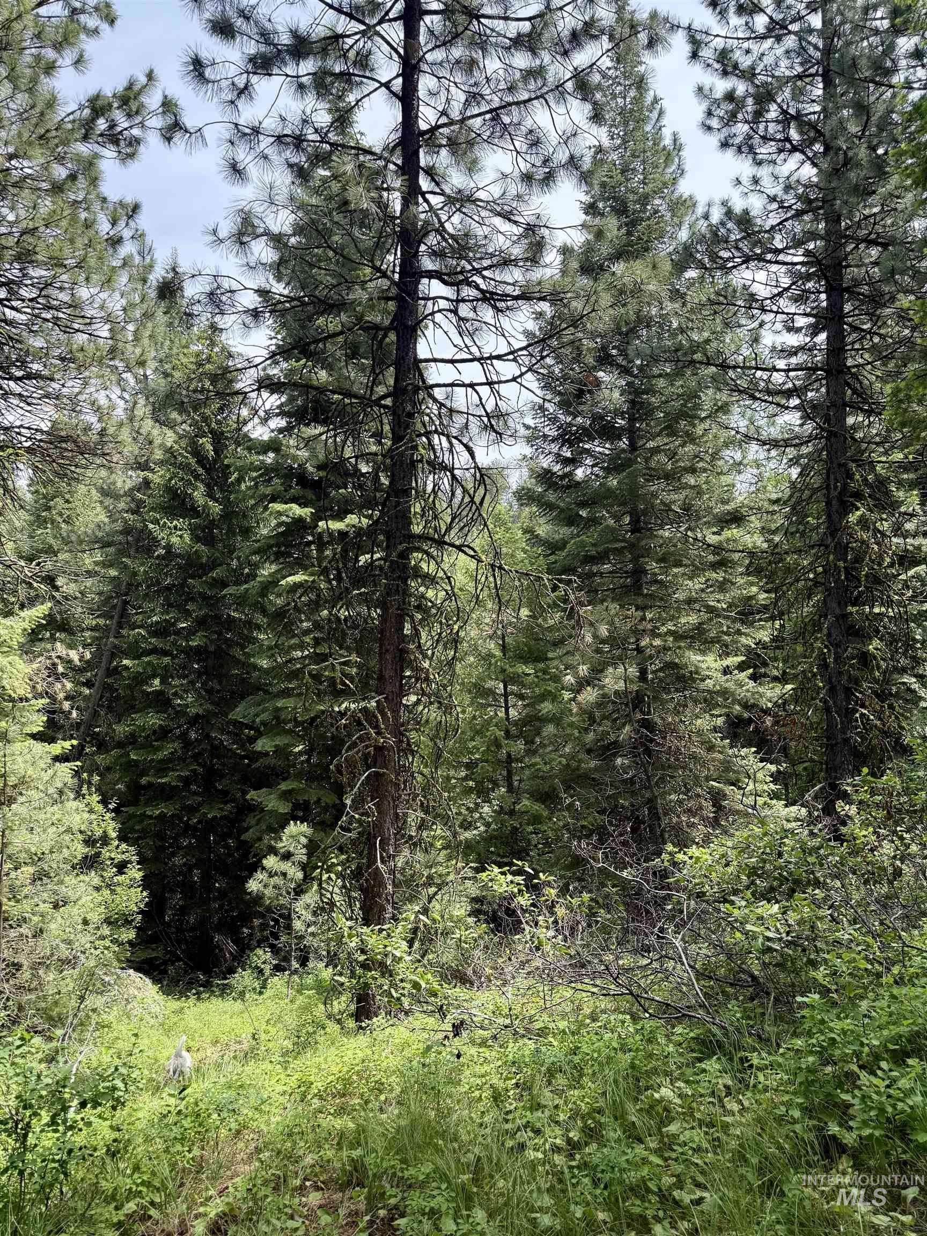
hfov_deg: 56.8
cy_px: 618
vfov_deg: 71.6
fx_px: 857
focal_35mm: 24
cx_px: 464
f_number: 1.78
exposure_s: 1/1361
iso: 100
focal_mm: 6.76
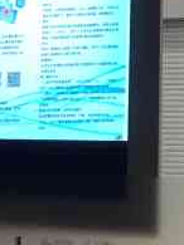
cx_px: 176
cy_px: -94
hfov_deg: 11.0
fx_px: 951
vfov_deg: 14.0
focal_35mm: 134
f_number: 1.8
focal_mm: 3.99
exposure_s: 1/33
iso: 32
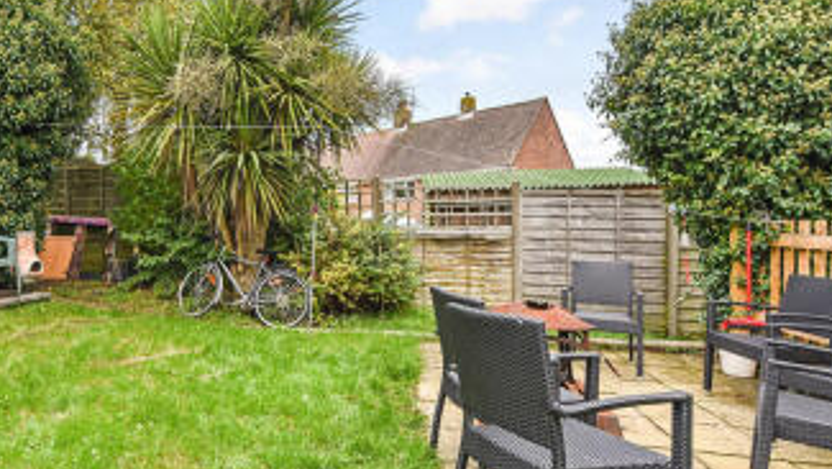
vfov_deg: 49.4
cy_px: 206
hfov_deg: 76.7
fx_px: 508
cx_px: 292
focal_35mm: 23
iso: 400
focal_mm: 15
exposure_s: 1/80
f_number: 8
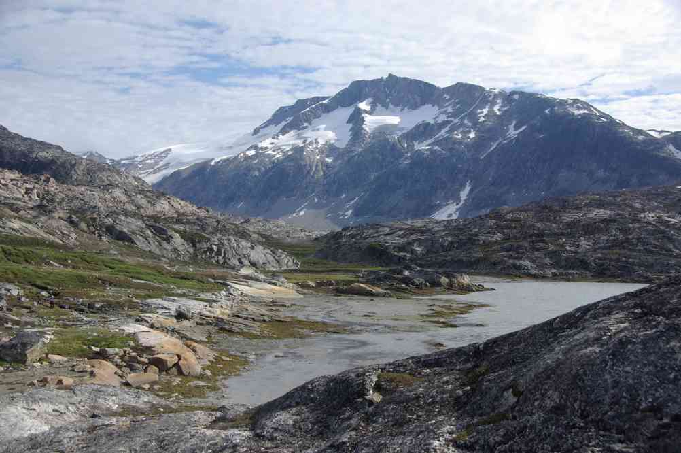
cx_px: 340
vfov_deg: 27.5
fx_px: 926
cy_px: 226
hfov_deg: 40.4
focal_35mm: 49
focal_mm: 32.5
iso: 100
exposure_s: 1/350
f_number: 8
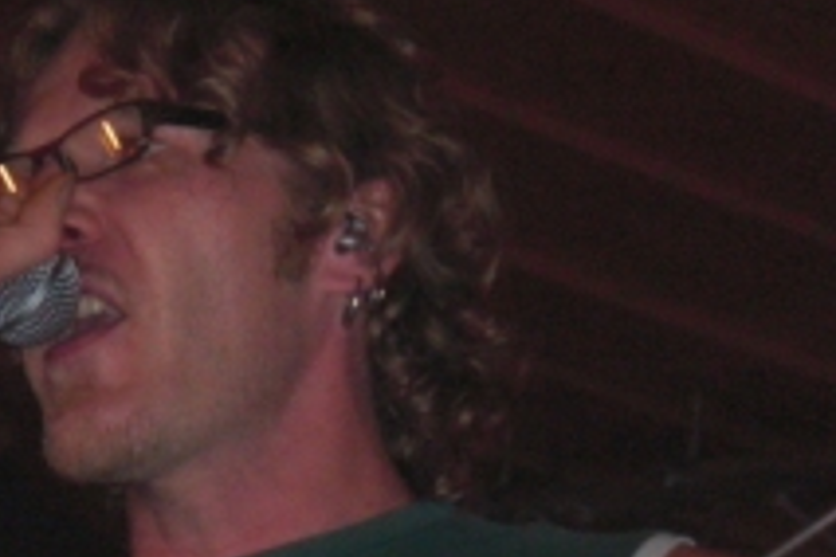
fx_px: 5782
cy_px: 494
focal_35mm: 249
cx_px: 51
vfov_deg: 5.5
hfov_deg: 8.2
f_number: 5.9
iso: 200
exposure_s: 1/60
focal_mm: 18.9
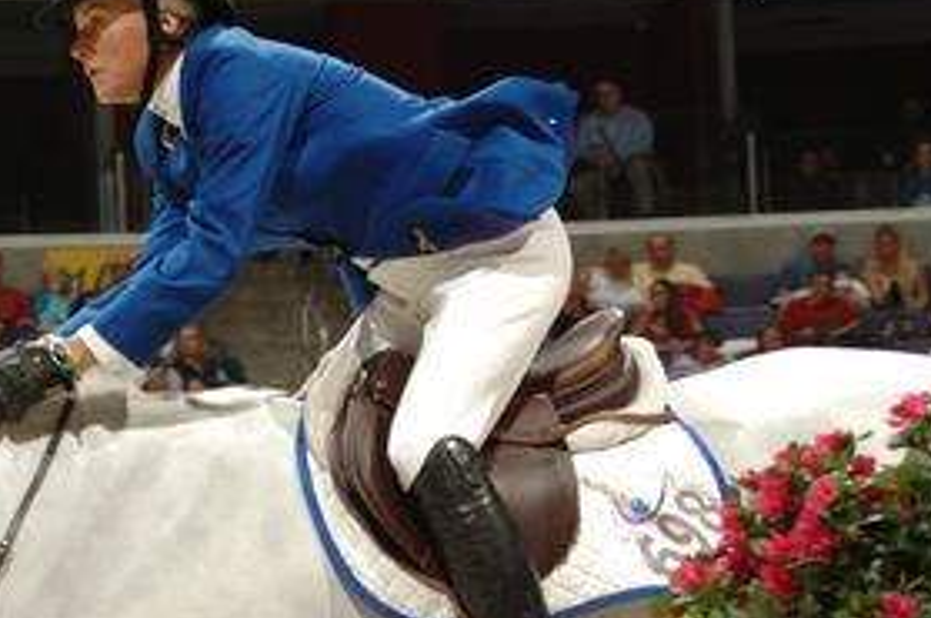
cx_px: 204
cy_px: 663
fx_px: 6222
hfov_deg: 8.5
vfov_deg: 5.7
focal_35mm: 241
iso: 200
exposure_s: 1/250
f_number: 5.6
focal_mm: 70
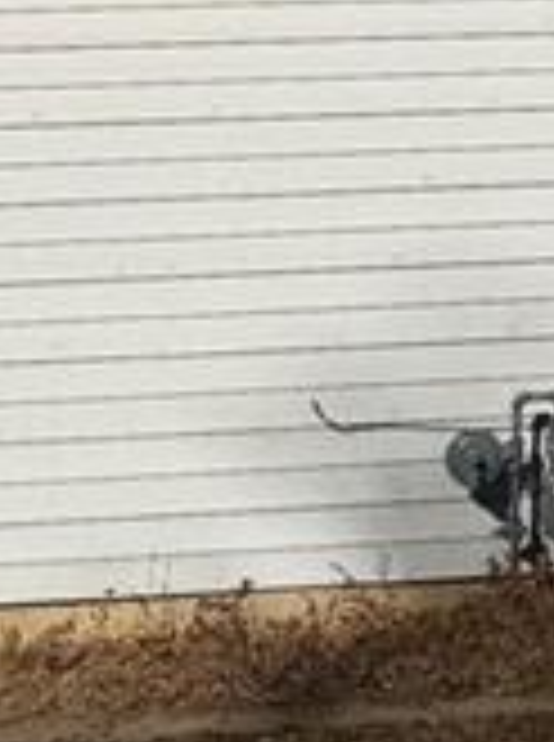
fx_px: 3749
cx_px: 1085
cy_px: -589
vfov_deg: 10.6
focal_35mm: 175
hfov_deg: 8.1
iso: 80
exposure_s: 1/11905
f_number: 1.78
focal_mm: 6.76
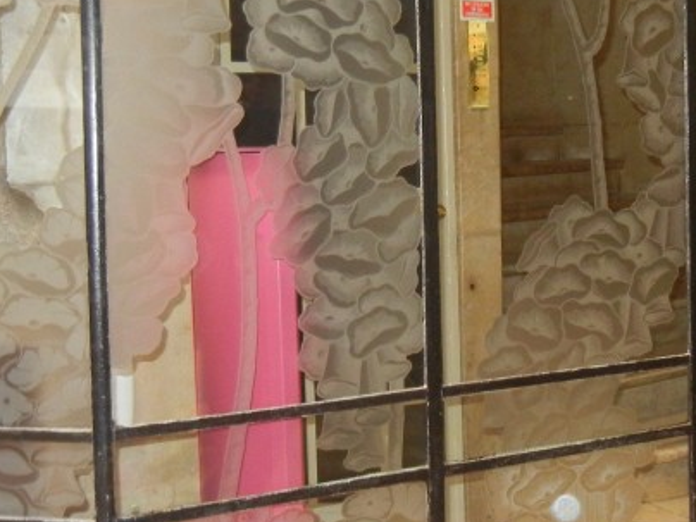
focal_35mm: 76
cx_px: 494
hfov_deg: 25.4
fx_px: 1528
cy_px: 188
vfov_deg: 19.3
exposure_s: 1/30
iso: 502
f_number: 3.5
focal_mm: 5.4
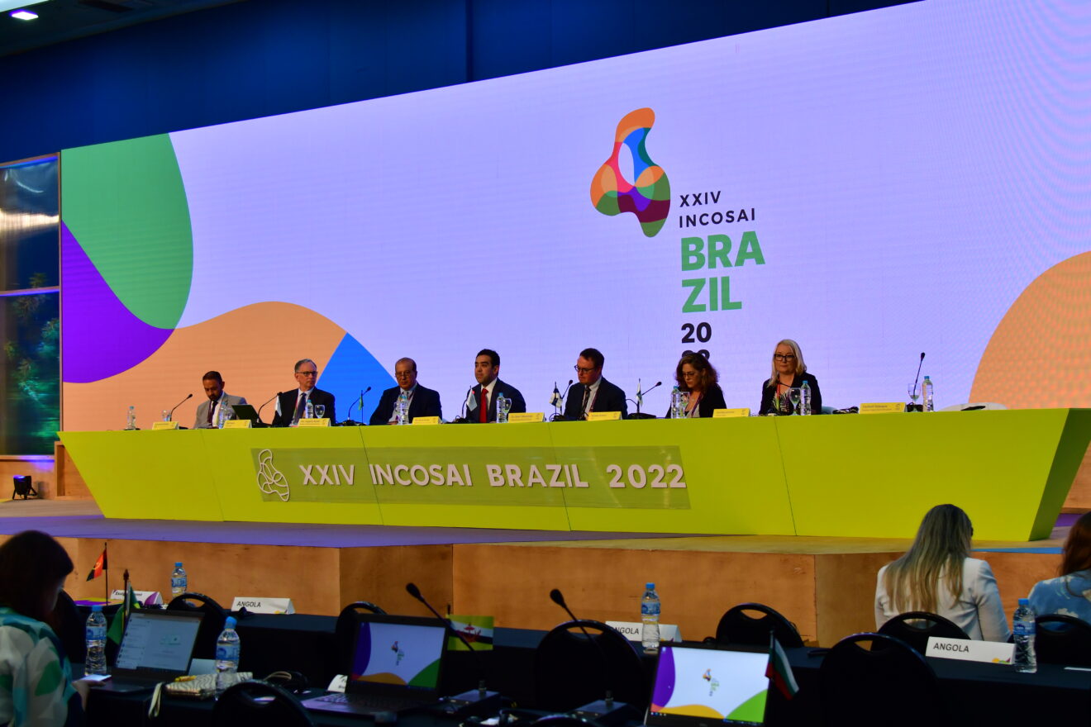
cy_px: 364
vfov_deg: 25.8
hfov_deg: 37.9
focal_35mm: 52
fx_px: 1591
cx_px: 546
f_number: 4
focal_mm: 35
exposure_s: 1/80
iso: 400
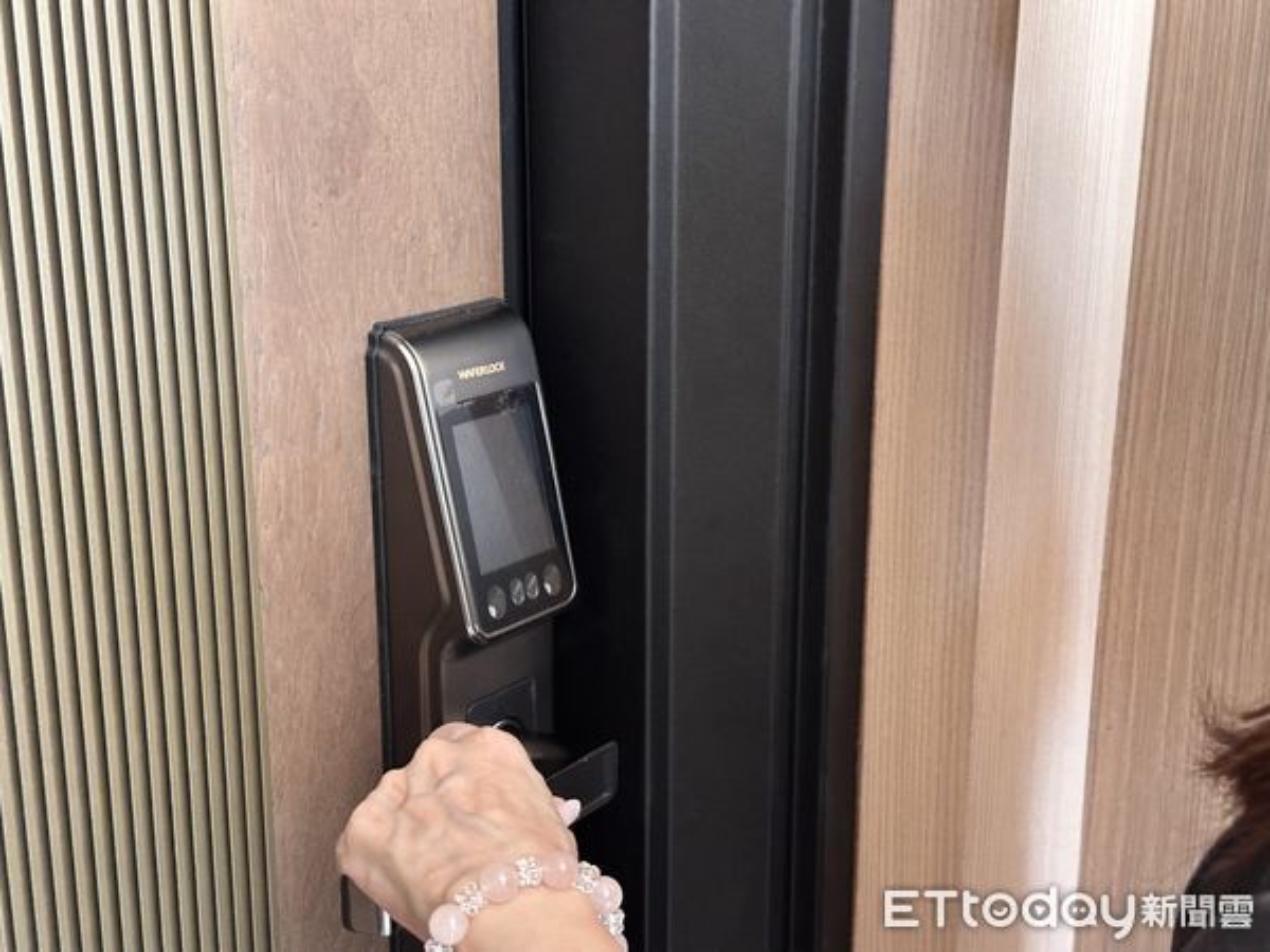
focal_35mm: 48
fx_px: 1761
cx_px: 635
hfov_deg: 39.7
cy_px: 476
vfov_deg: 30.3
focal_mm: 6.86
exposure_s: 1/40
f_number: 1.78
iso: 400
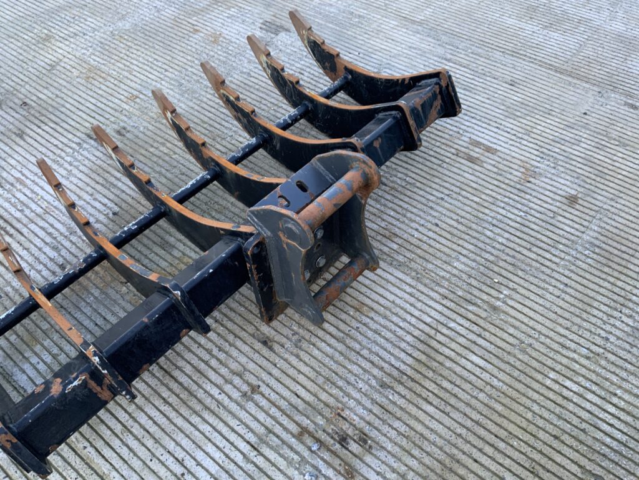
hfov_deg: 61.7
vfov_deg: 48.2
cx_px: 320
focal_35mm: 29
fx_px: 535
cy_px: 240
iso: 64
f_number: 1.8
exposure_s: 1/122
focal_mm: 3
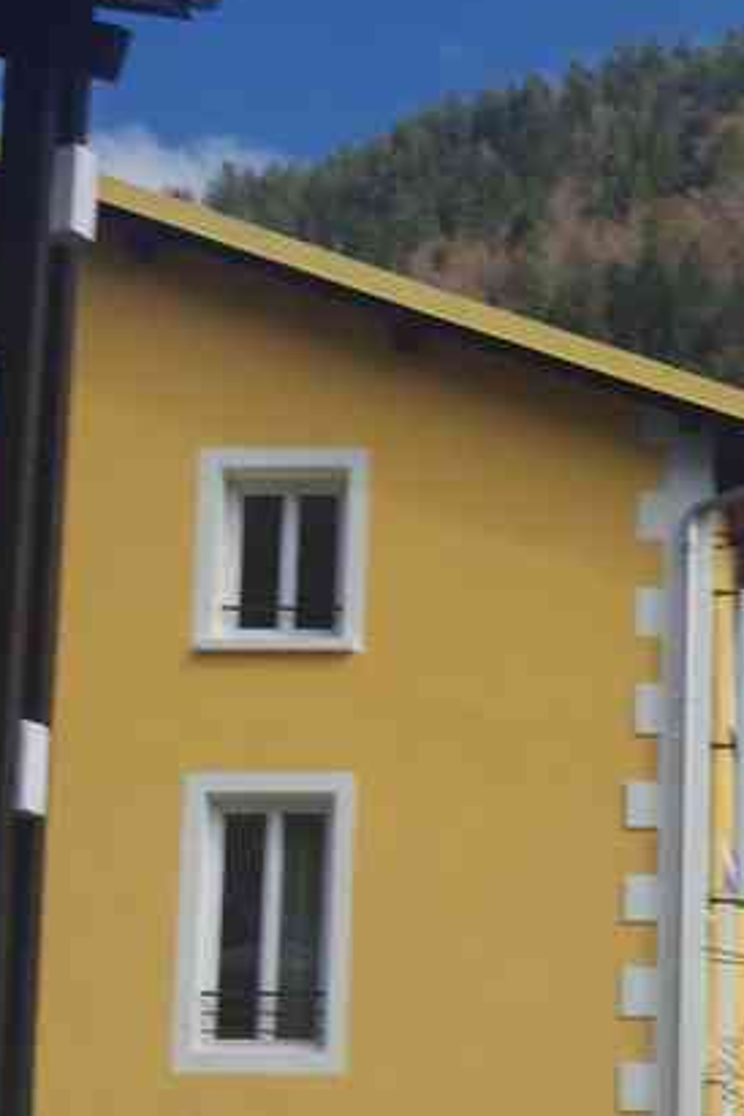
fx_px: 4526
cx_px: 866
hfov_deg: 9.3
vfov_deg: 13.9
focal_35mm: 146
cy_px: 968
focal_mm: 40
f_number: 11
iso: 200
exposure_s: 1/80
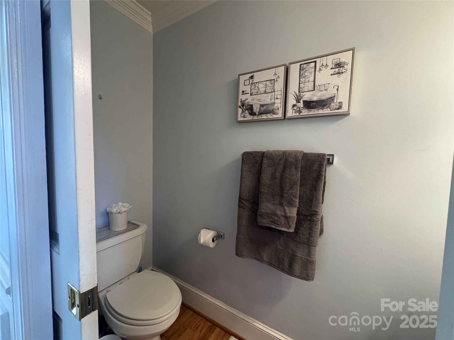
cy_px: 170
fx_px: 184
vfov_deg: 85.7
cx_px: 227
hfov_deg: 102.1
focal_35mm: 14
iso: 500
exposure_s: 1/60
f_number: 2.2
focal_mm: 2.22
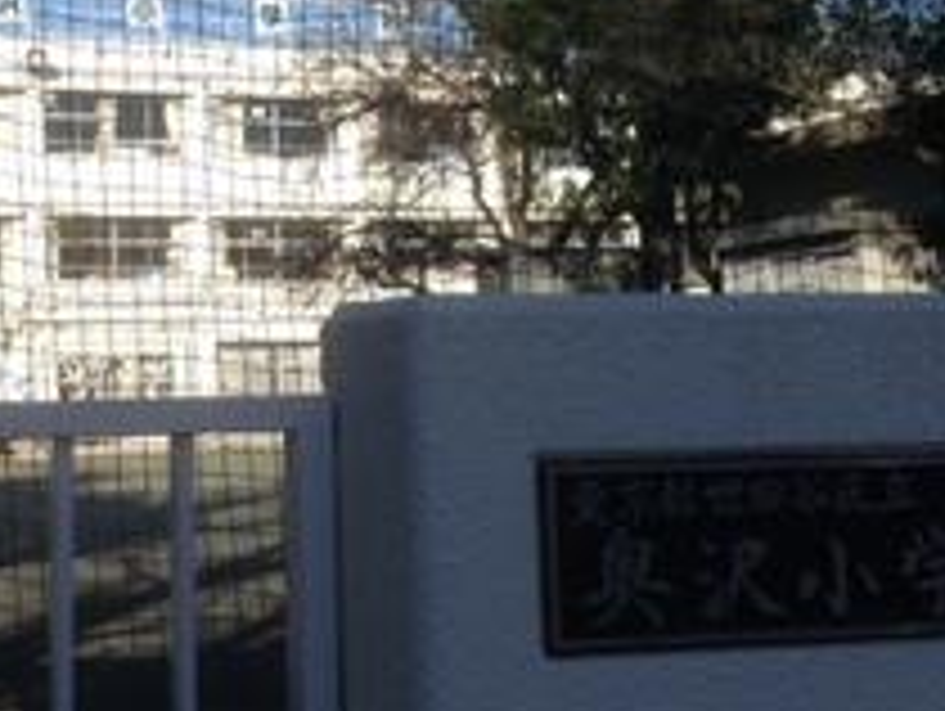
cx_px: 238
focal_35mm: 80
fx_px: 2186
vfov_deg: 18.3
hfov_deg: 24.1
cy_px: 112
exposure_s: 1/1284
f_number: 2.4
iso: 50
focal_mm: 4.28
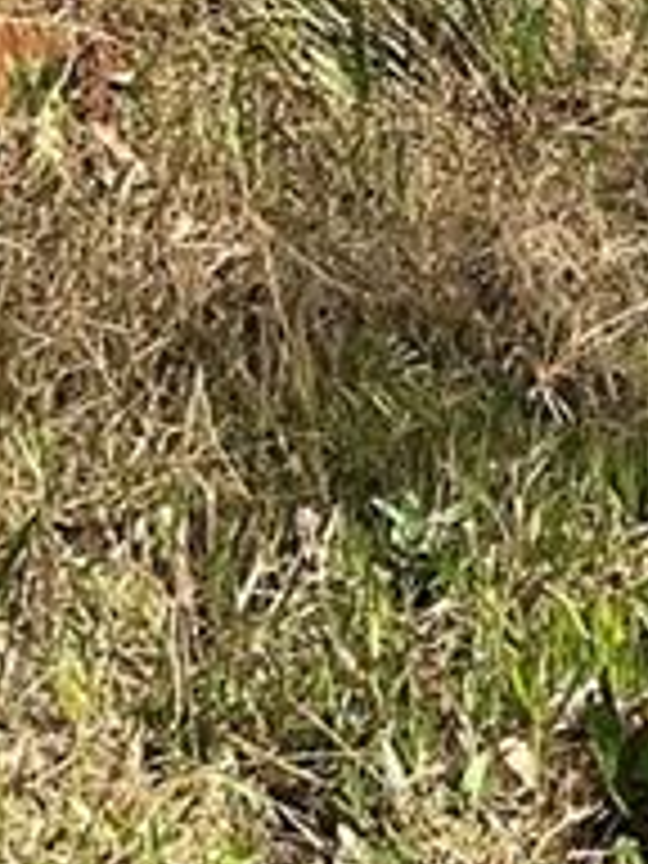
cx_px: 1530
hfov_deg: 7.7
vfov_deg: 10.8
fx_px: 4518
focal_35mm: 181
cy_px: -36
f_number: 1.8
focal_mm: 3
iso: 16
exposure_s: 1/978
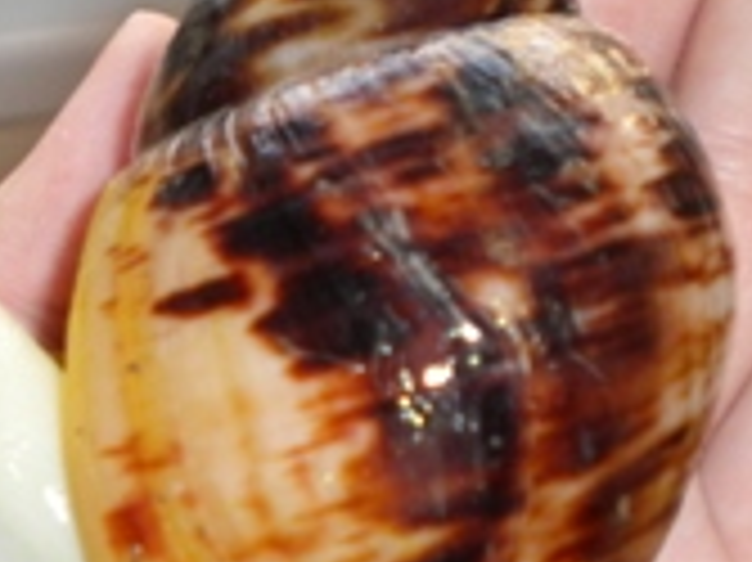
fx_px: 2041
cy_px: 382
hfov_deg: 20.7
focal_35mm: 94
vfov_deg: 15.7
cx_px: 158
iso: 200
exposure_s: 1/30
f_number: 3.1
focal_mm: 6.3
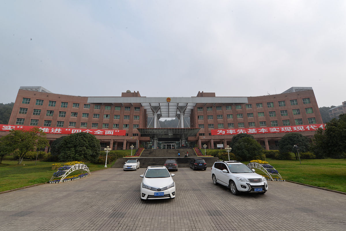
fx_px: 135
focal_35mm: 14
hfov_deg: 104.2
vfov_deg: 81.3
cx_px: 173
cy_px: 116
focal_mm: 14
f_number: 18
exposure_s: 1/50
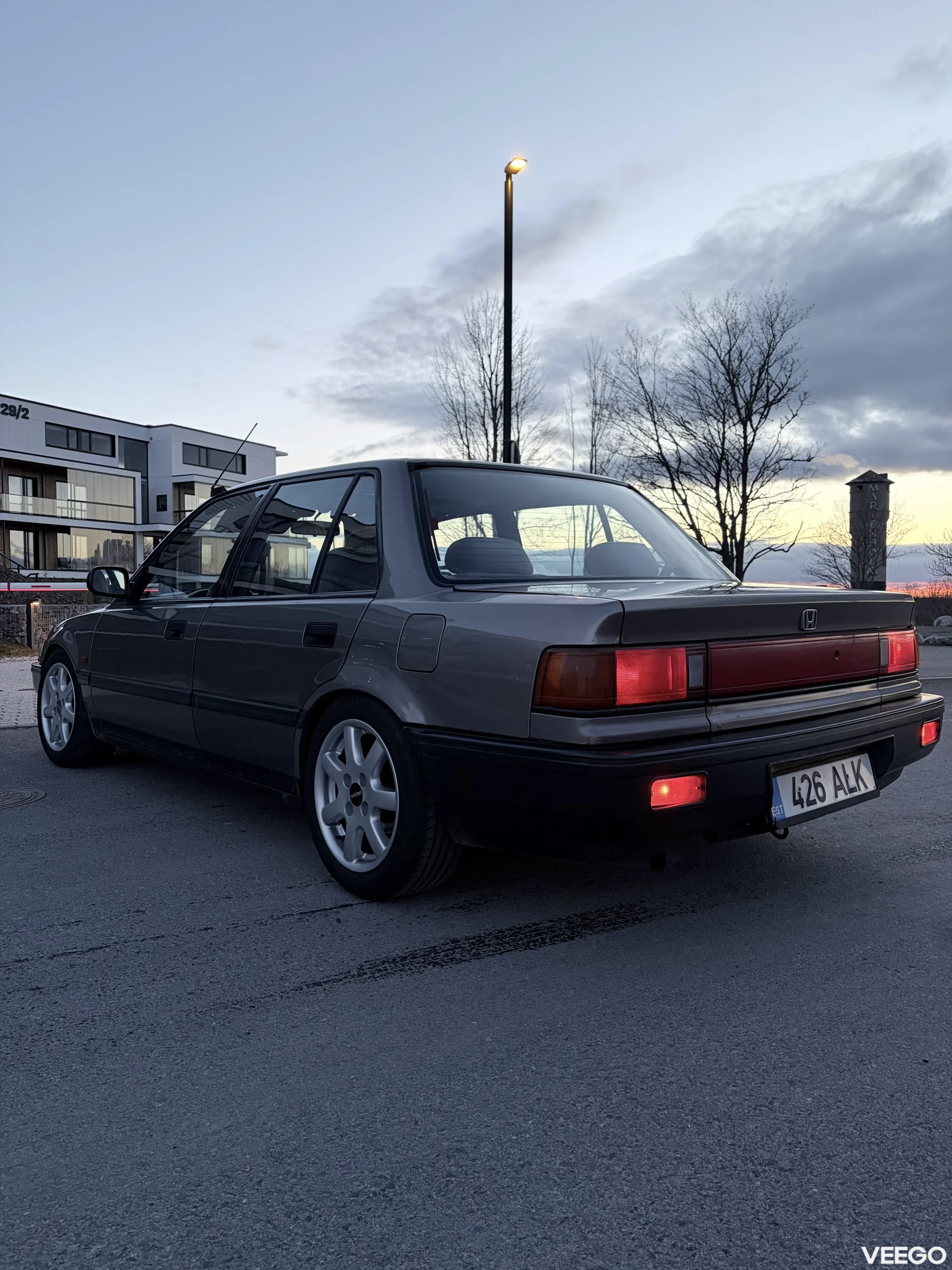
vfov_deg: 67.3
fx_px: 953
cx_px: 476
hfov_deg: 53.1
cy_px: 635
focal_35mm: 26
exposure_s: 1/76
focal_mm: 5.96
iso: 125
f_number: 1.6
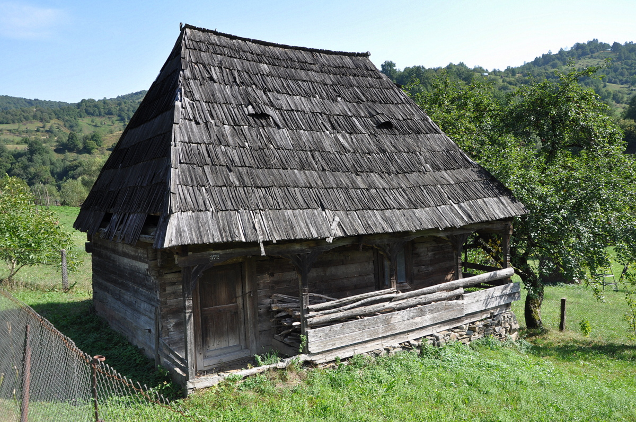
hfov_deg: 59.6
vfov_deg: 41.6
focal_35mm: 32
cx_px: 318
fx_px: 556
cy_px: 211
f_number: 8
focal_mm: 21
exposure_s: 1/250
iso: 200
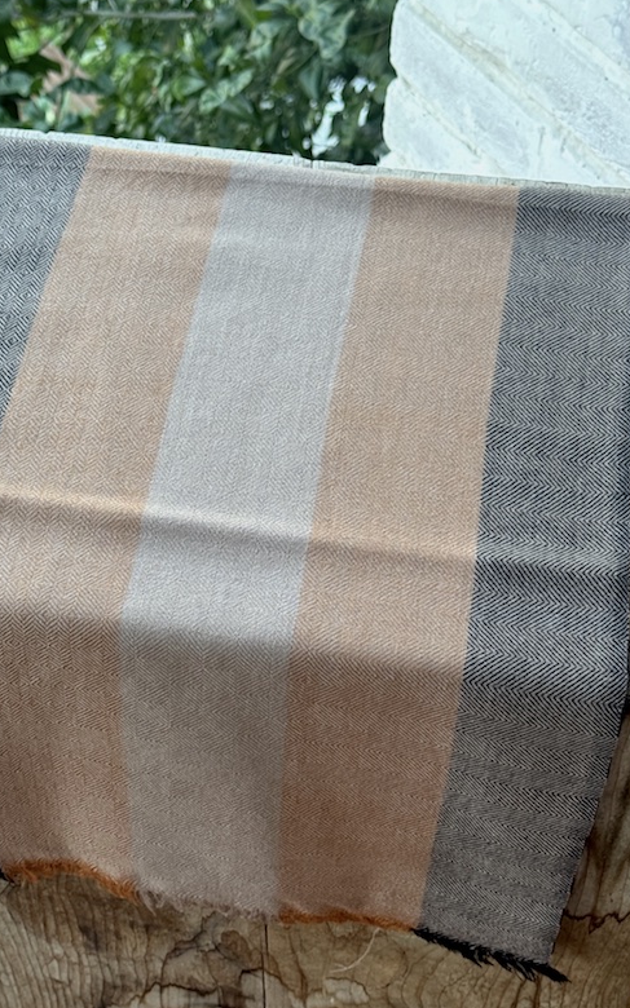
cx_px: 196
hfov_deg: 19.9
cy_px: 503
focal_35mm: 65
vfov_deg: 31.5
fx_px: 1787
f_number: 1.78
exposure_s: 1/121
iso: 50
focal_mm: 6.76
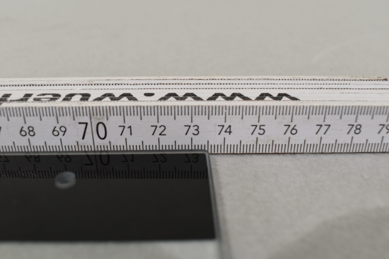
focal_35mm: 38
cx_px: 194
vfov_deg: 35.5
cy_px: 130
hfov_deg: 51.3
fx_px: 405
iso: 400
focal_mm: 25
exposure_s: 1/60
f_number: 7.1
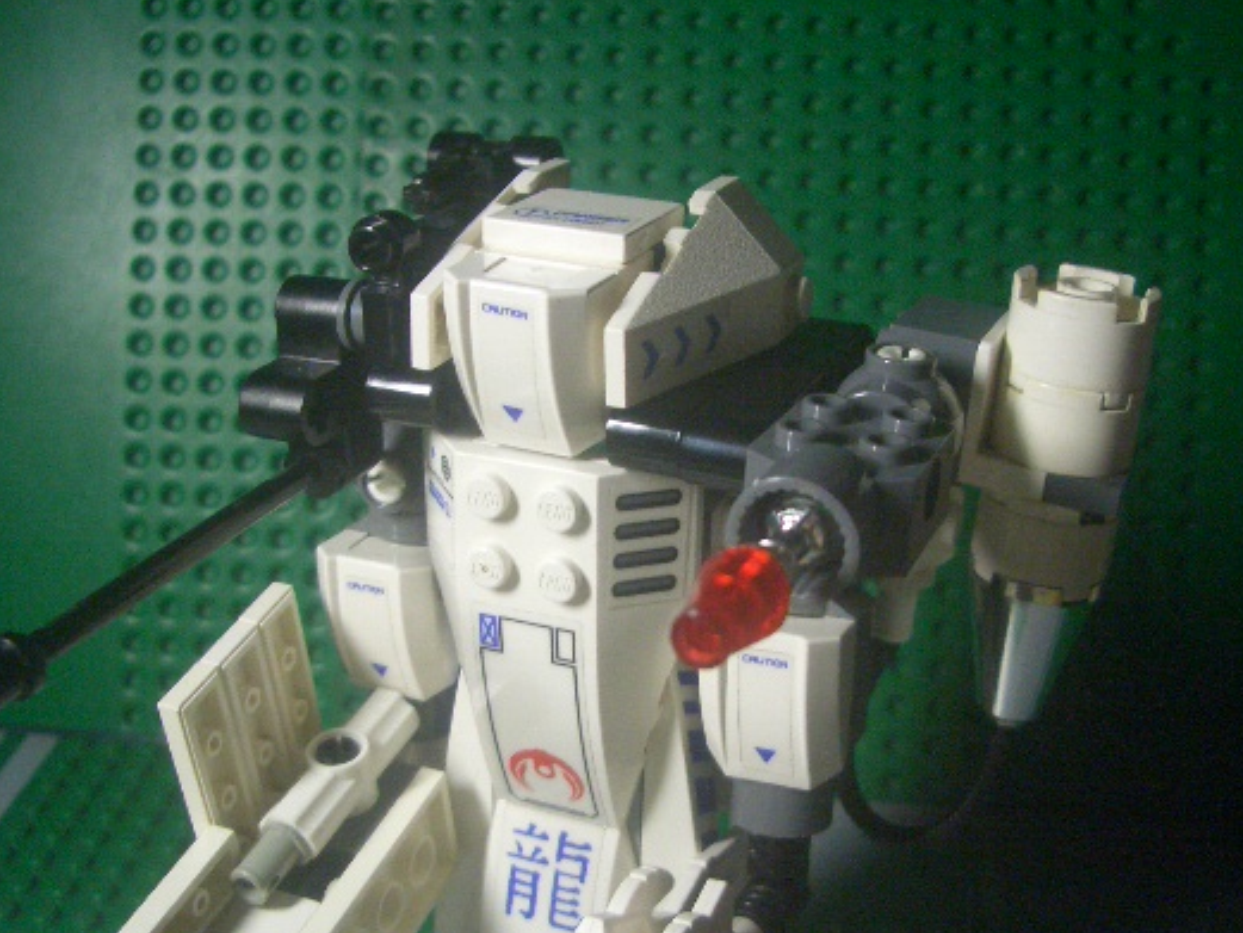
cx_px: 599
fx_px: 1544
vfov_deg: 33.5
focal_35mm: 43
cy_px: 549
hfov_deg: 43.8
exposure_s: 1/125
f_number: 2.6
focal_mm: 5.8
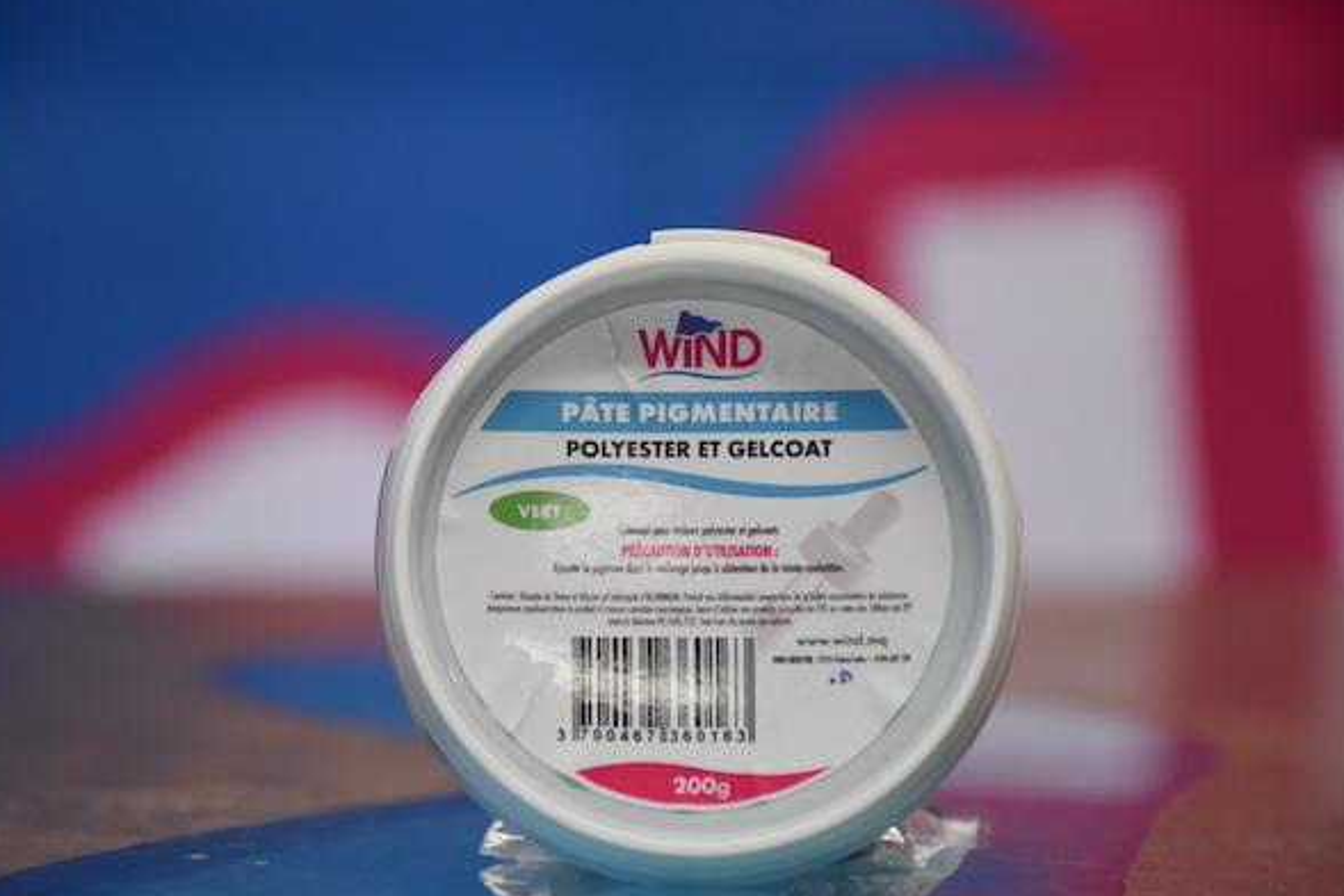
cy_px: 475
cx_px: 630
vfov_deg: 6.0
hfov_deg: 9.0
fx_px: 8514
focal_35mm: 228
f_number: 5.6
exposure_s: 1/125
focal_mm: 140
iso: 1800
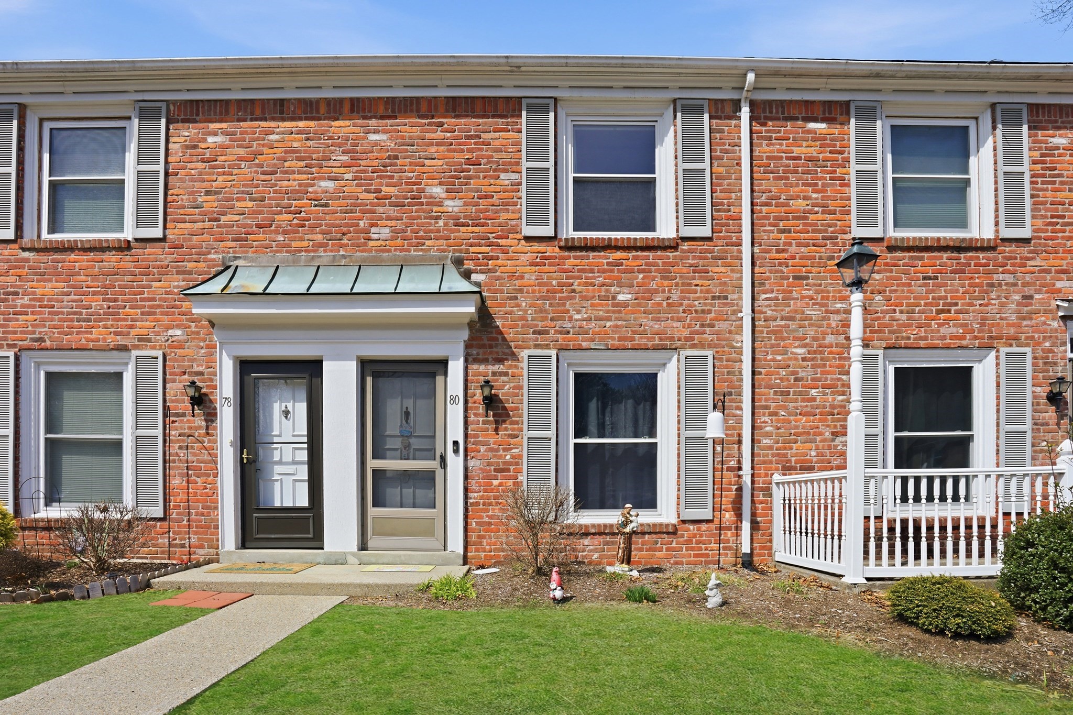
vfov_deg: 73.7
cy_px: 358
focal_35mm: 16
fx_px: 477
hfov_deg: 96.7
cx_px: 536
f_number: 11
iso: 100
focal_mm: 16
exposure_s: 1/200
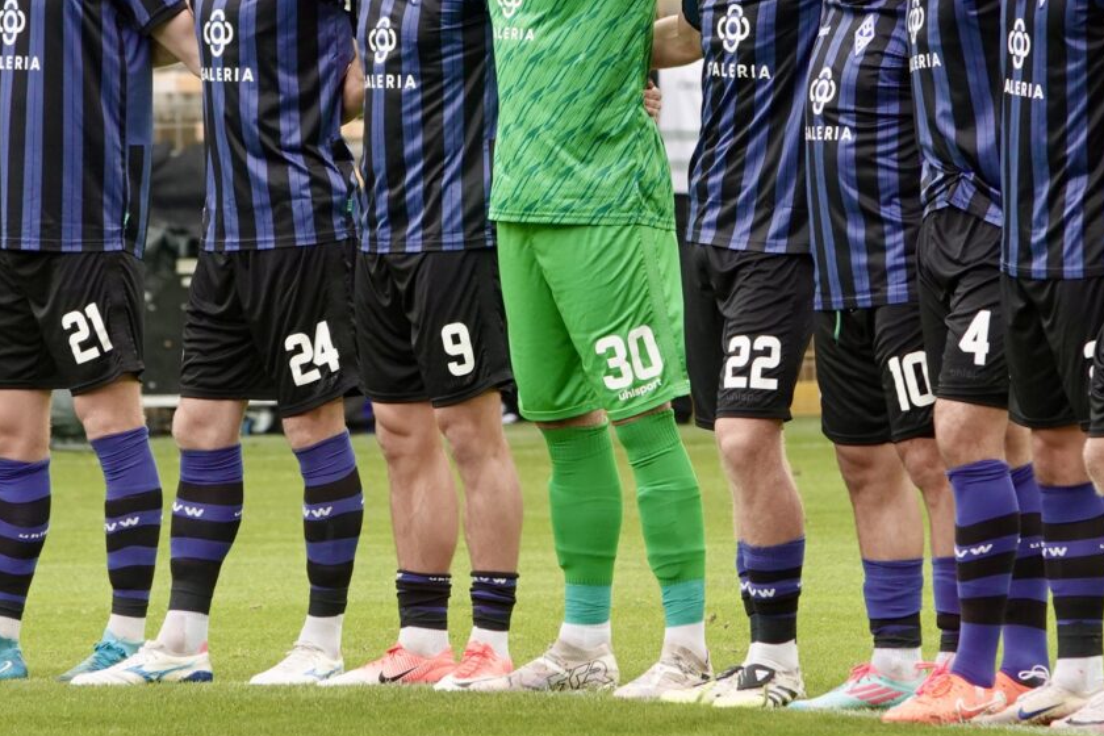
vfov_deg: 1.9
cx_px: 481
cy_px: 215
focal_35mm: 724
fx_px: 22201
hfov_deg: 2.8
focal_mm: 139.53
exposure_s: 1/250
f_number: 4
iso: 320
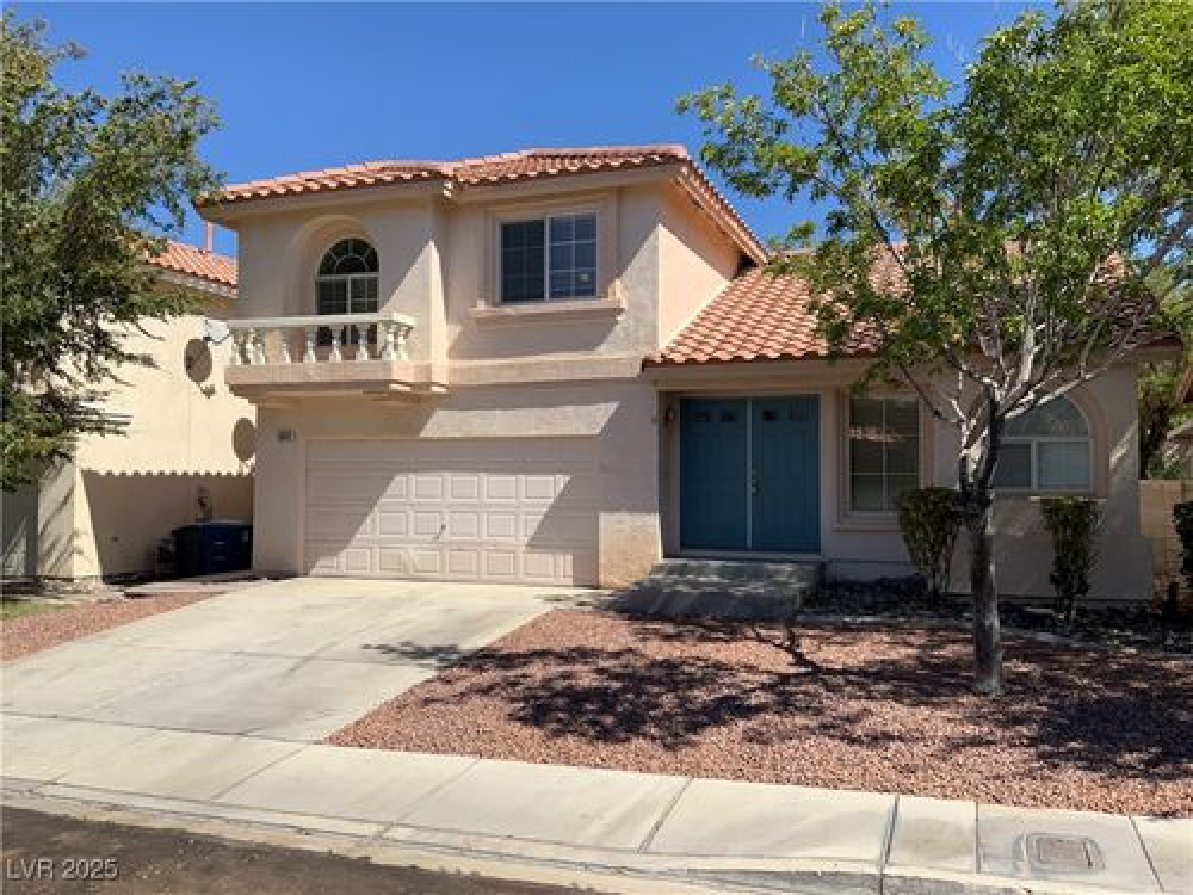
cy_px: 448
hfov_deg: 61.7
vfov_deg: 48.2
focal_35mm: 29
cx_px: 596
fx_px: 999
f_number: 1.8
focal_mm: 3
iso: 20
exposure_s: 1/2667
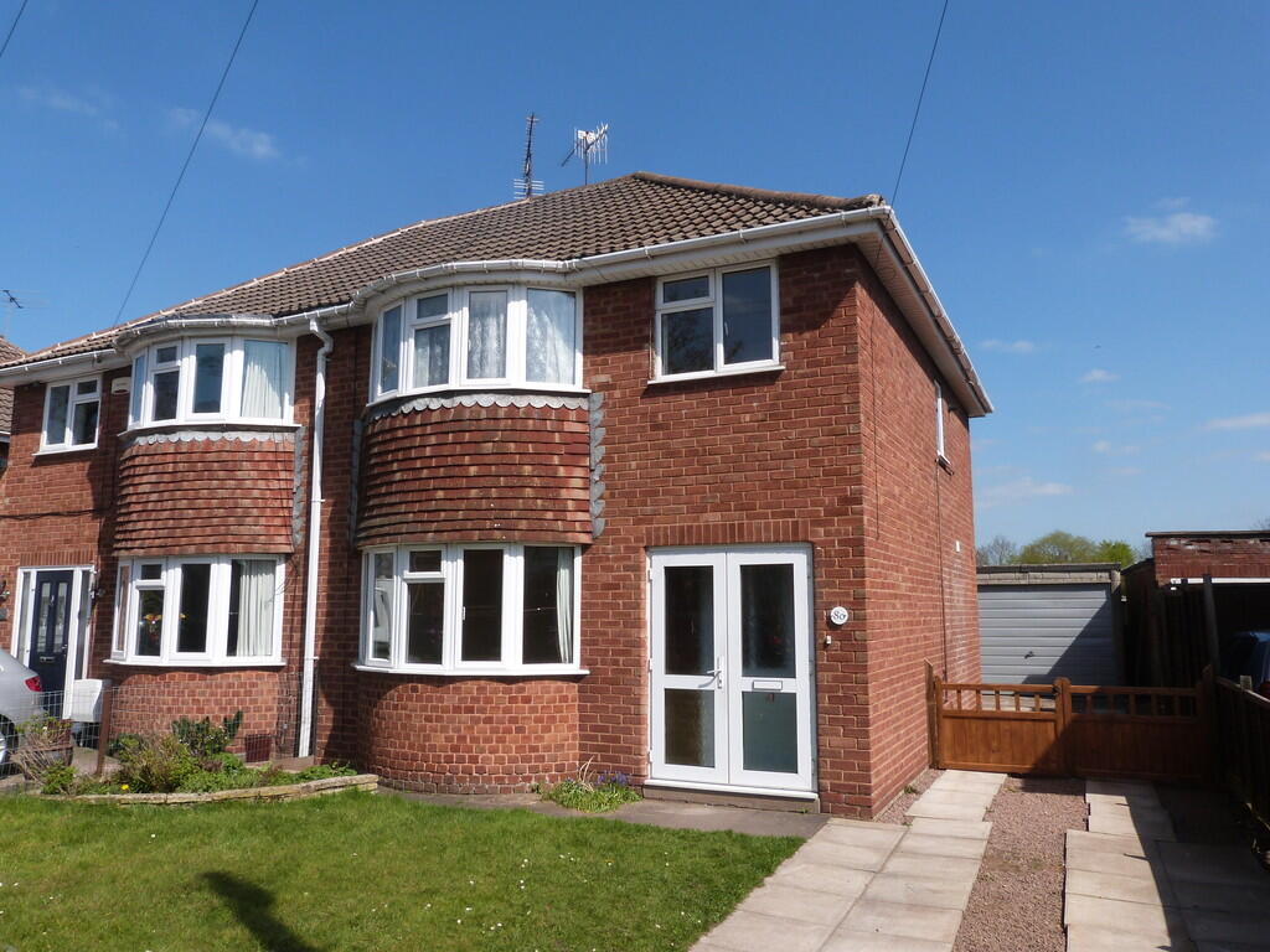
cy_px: 476
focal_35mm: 25
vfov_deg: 54.9
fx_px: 917
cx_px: 635
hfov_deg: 69.4
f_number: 5.6
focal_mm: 4.5
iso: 100
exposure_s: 1/500
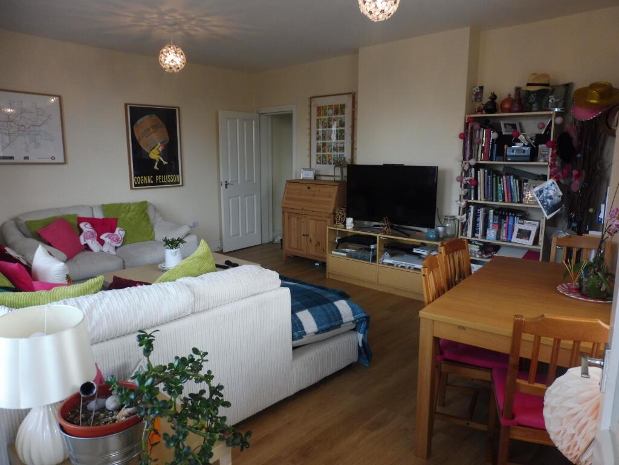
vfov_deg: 56.8
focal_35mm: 24
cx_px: 310
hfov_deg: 71.6
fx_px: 429
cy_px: 232
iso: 200
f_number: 4
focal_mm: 4.3
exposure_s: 1/60
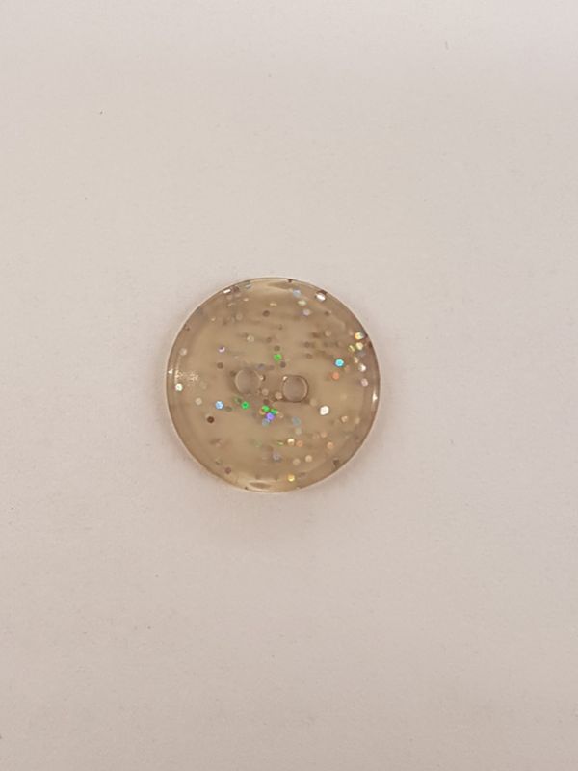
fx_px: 579
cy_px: 386
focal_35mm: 26
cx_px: 289
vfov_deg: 67.3
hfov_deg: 53.1
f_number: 1.7
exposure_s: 1/50
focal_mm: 4.2
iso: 64
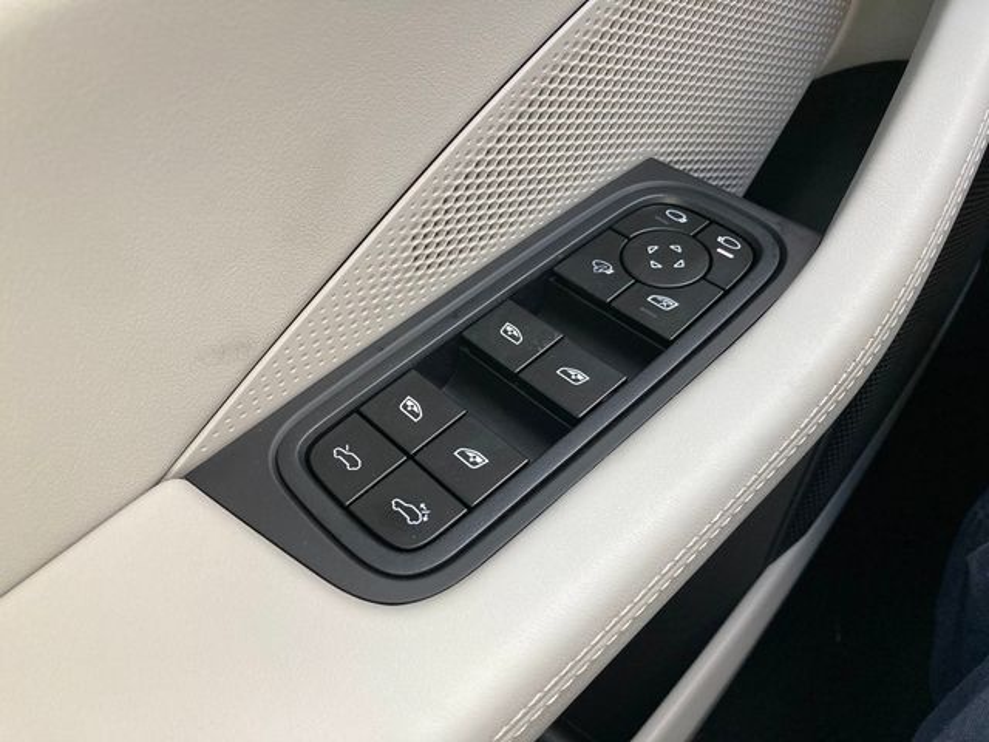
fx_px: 800
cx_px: 494
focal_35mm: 28
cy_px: 371
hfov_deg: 63.4
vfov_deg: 49.7
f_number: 1.8
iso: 80
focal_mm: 3.99
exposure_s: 1/107
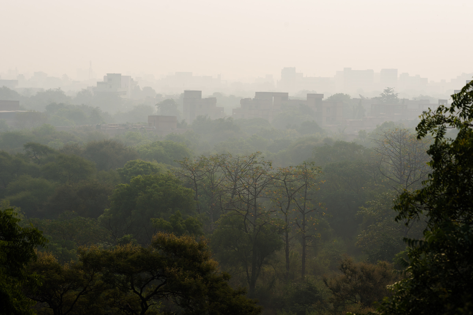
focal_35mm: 85
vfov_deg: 16.1
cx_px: 236
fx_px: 1117
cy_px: 158
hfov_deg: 23.9
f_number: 8
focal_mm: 85
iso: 100
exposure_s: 1/320
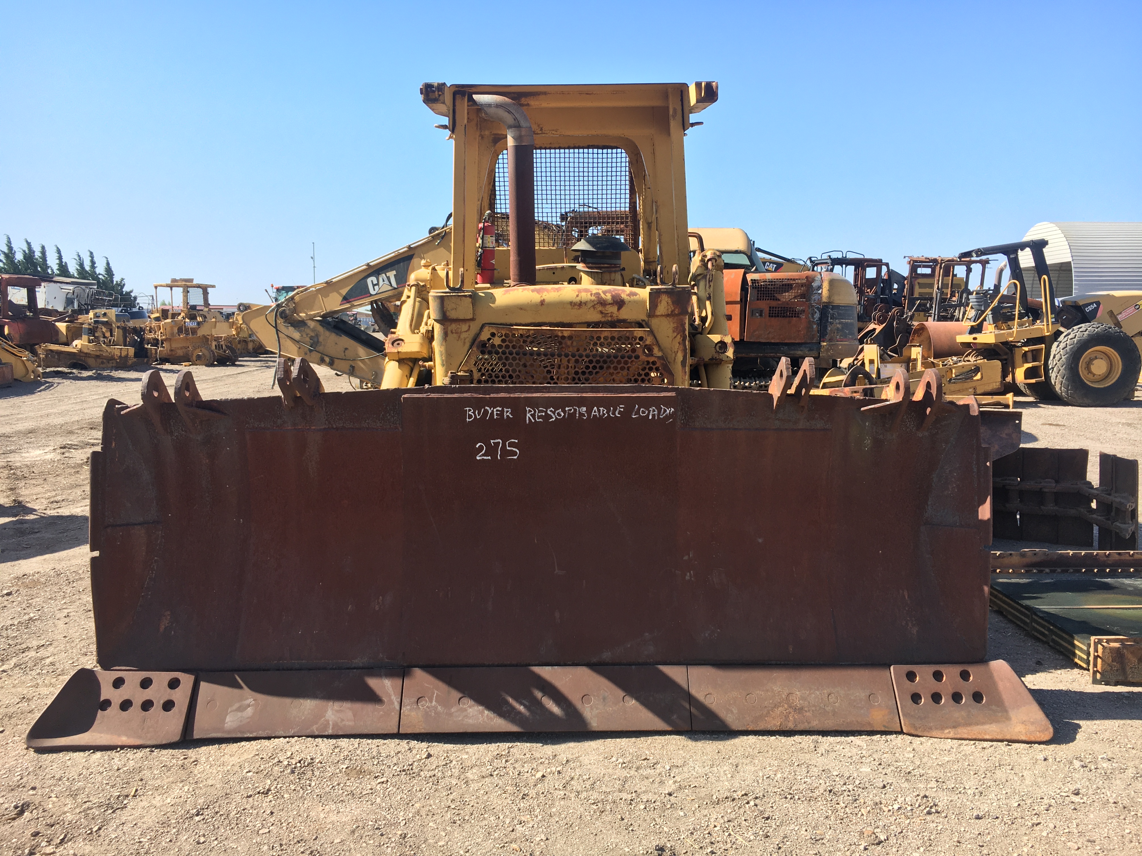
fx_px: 957
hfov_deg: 61.7
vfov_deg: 48.2
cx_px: 571
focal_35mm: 29
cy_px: 428
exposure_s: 1/699
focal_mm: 4.15
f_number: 2.2
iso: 25
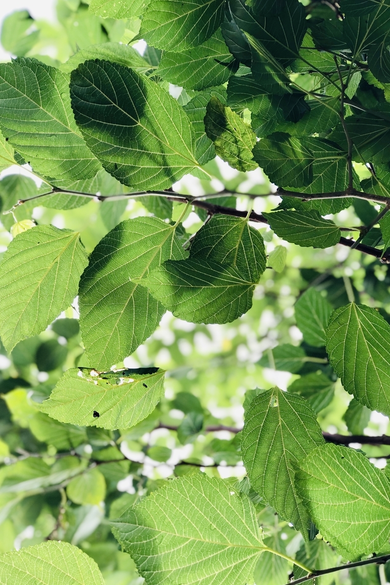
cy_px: 291
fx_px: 975
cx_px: 201
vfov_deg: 33.4
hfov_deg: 22.6
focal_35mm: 60
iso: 32
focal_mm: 6.6
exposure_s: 1/120
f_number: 2.8
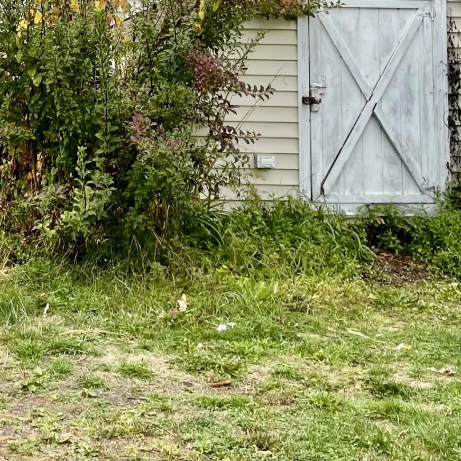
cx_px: -162
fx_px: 1145
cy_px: -78
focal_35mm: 76
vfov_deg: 21.3
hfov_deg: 20.5
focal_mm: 5.1
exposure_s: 1/881
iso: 32
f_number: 1.6
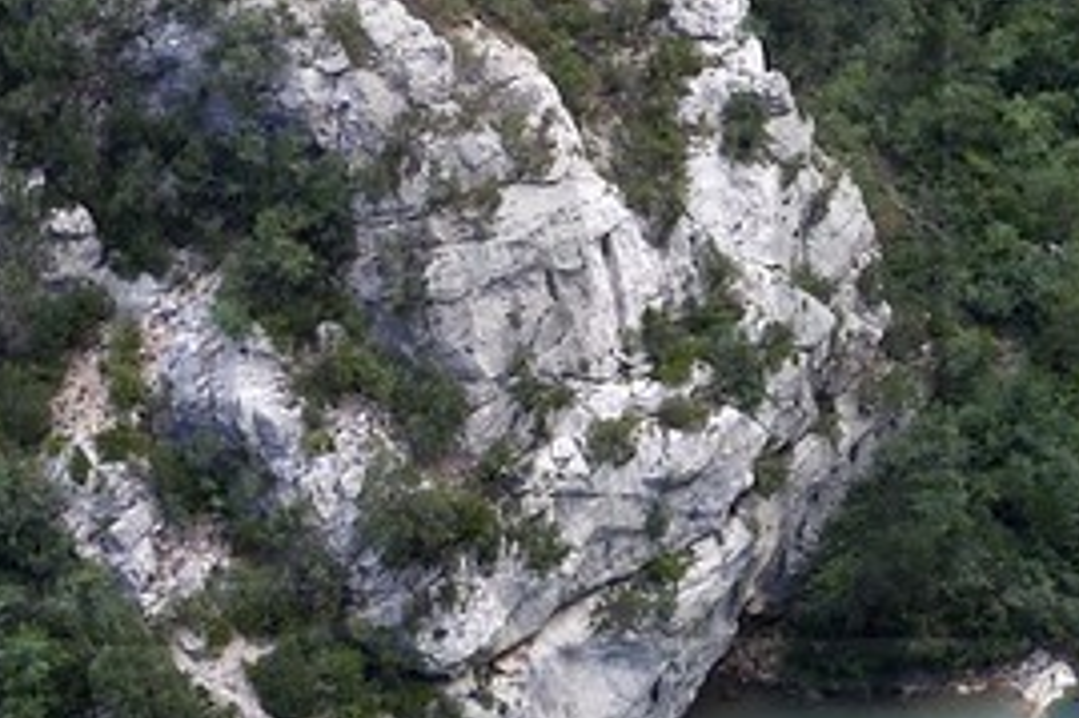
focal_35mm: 274
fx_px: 8207
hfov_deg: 7.5
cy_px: -12
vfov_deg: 5.0
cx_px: 674
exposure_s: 1/160
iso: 800
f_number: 9
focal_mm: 46
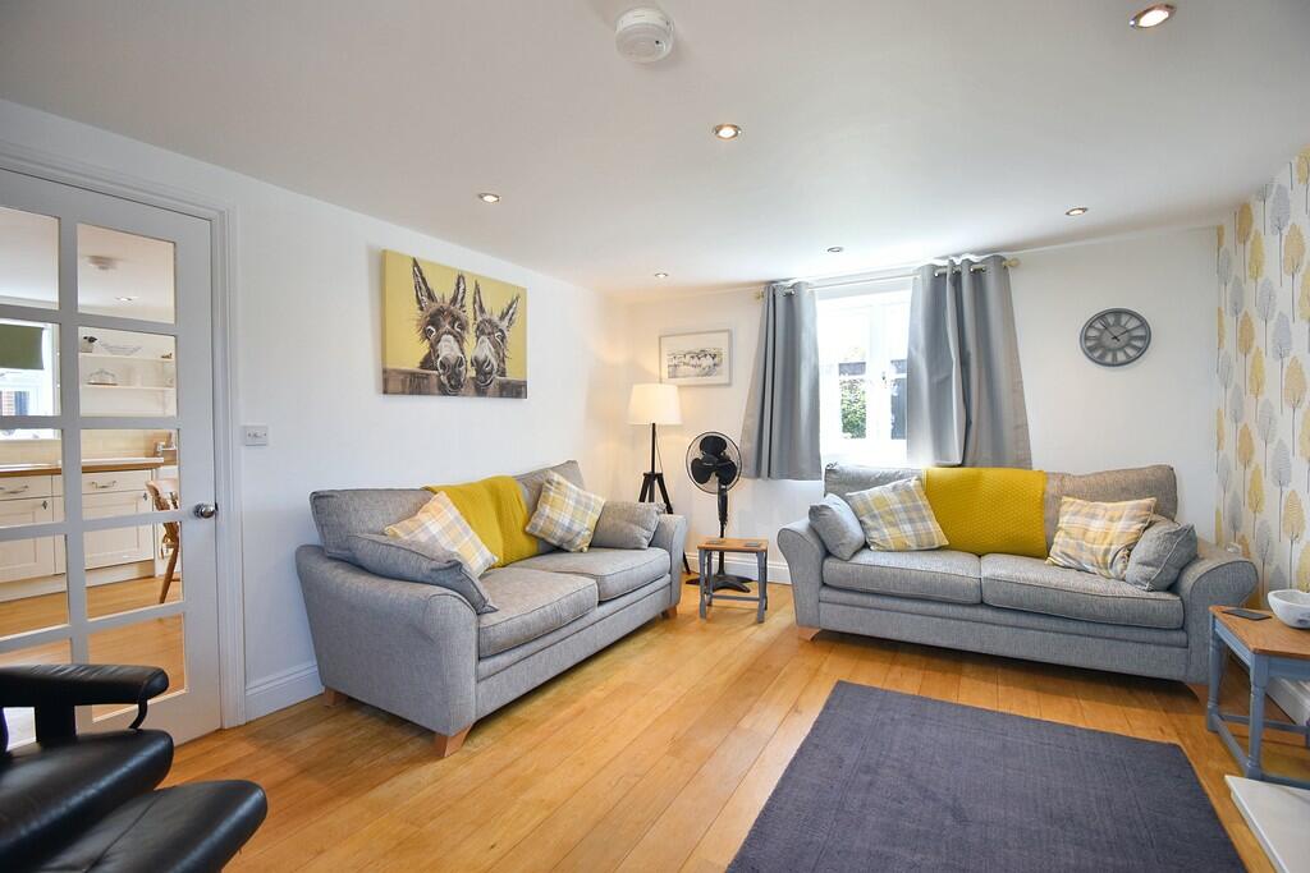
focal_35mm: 15
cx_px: 655
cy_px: 436
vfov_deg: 77.3
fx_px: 546
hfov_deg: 100.4
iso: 100
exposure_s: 1/30
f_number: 4.5
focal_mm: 10
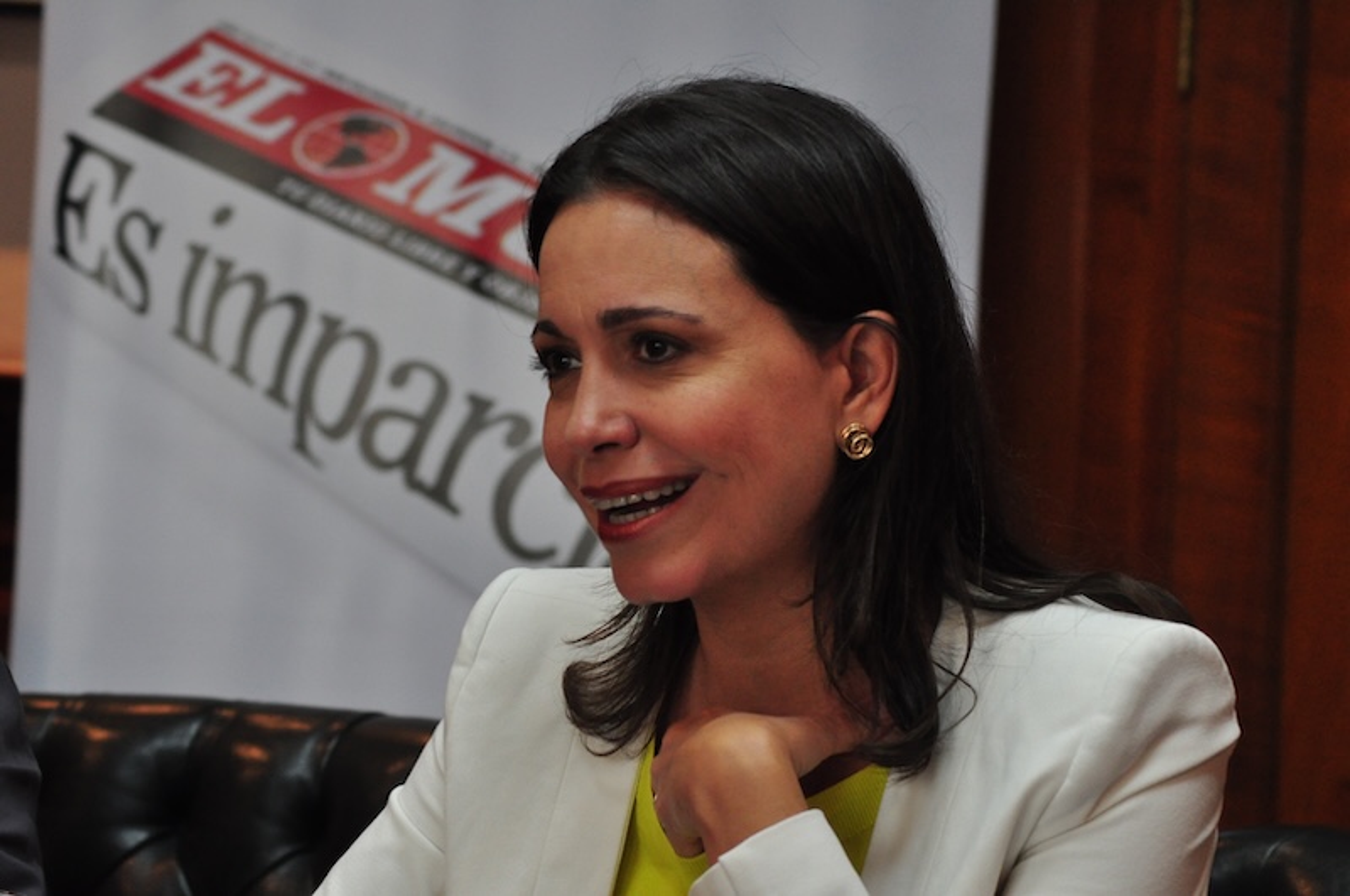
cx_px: 675
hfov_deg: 15.2
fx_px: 5055
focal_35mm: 135
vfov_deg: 10.1
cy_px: 448
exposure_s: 1/40
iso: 1250
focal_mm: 90
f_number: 5.6
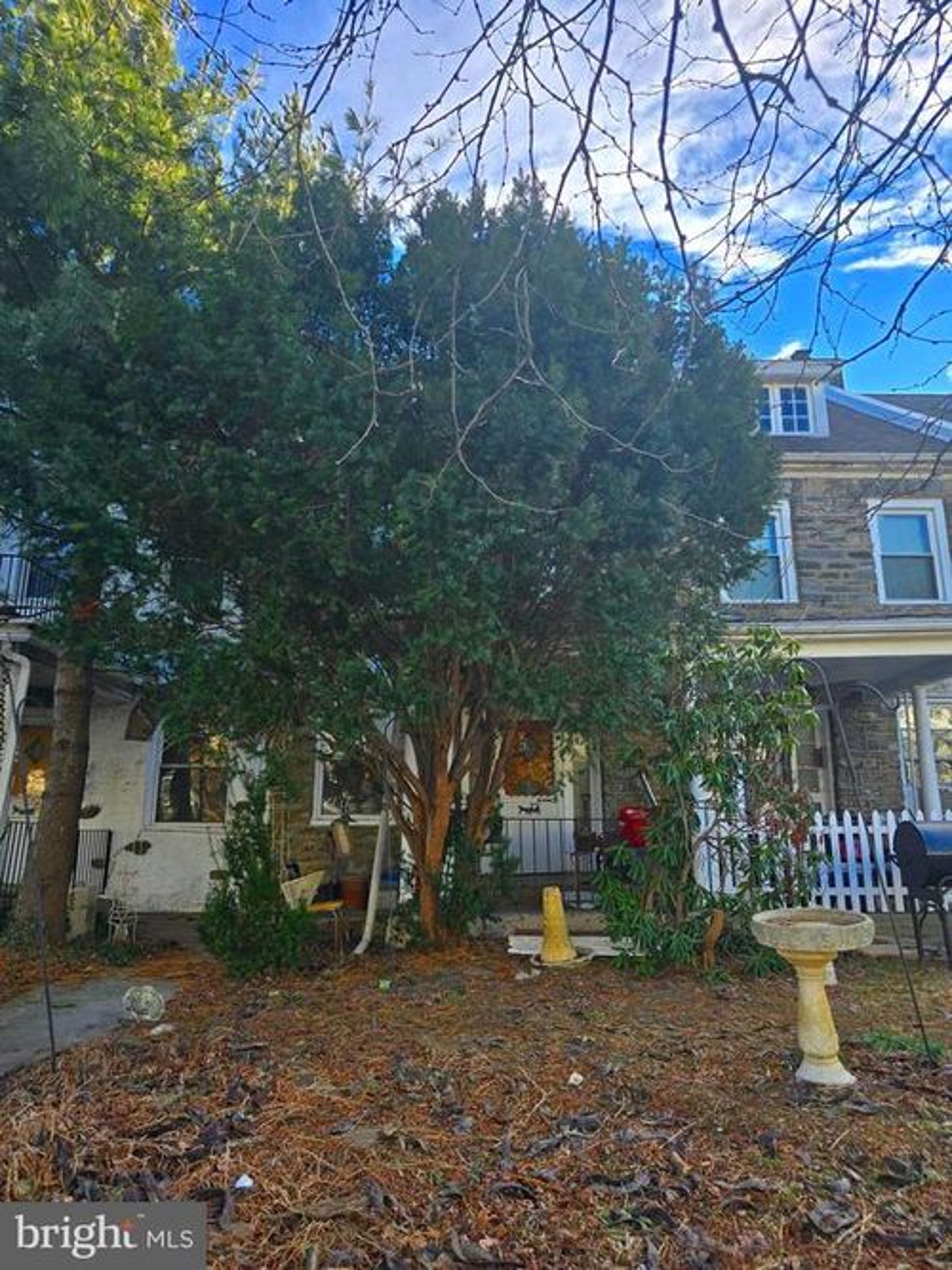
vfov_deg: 73.9
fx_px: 844
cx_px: 476
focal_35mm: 23
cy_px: 635
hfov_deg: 58.9
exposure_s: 1/300
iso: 12
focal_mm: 6.3
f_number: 1.7
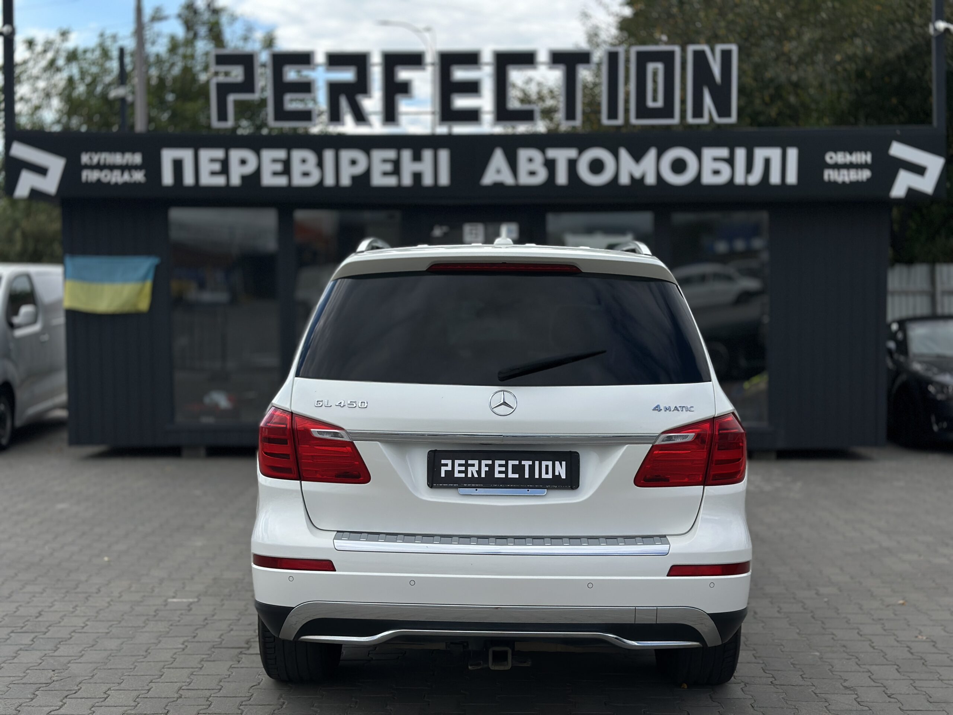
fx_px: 1321
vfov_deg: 30.3
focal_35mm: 48
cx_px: 476
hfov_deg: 39.7
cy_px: 358
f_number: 1.78
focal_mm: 6.86
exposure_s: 1/8929
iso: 100
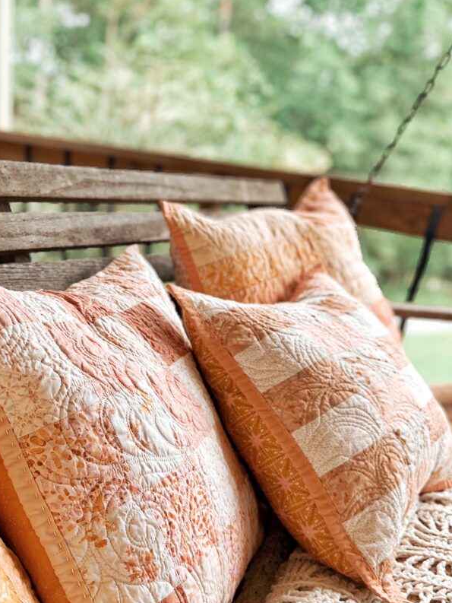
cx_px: 163
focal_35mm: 31
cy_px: 386
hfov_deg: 45.0
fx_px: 540
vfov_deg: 57.4
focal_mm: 6.86
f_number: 1.78
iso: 80
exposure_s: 1/416
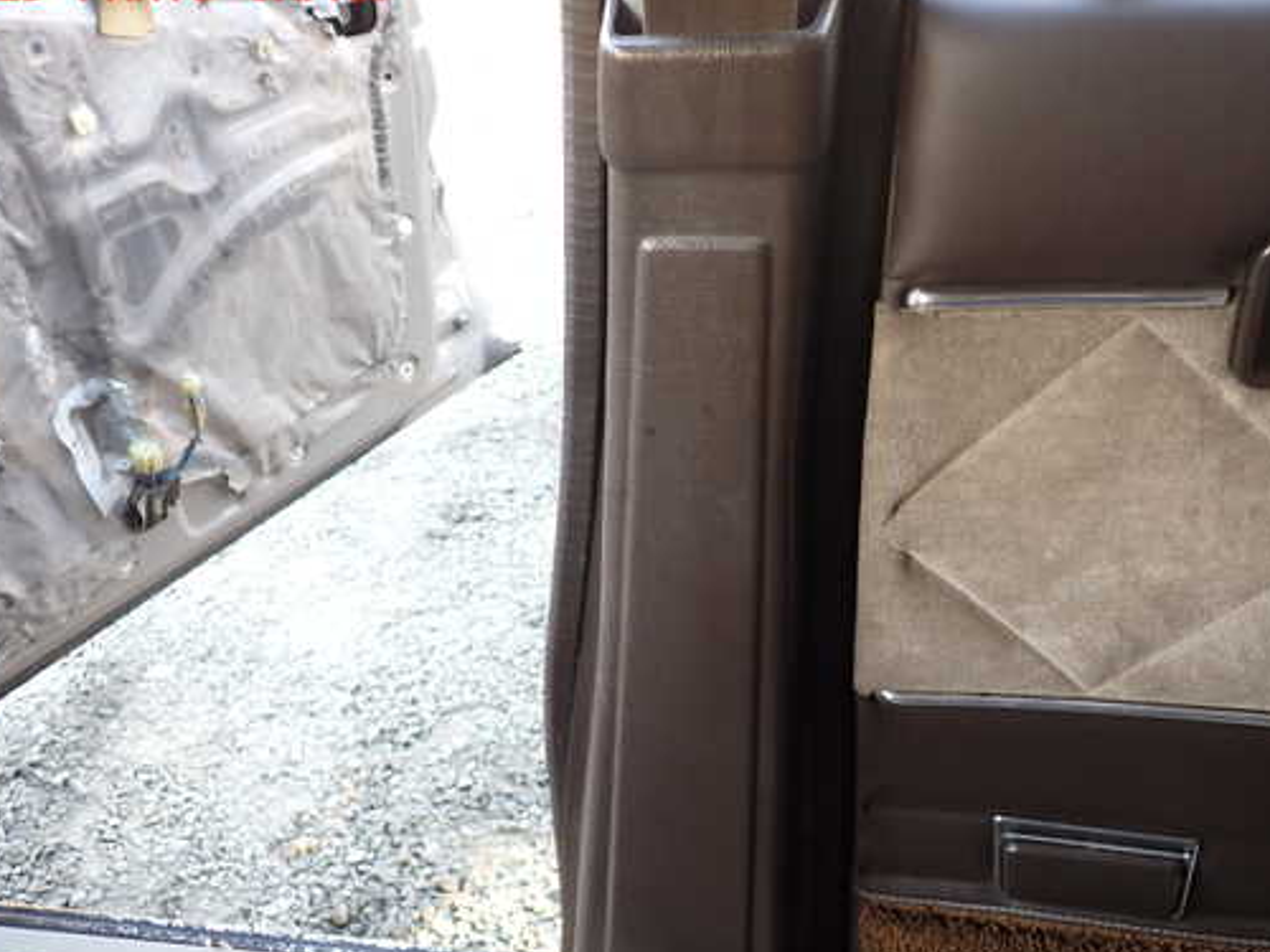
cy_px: 523
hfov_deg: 51.3
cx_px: 686
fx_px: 1321
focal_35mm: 36
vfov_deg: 39.6
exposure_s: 1/40
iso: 200
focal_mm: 5.4
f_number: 2.3
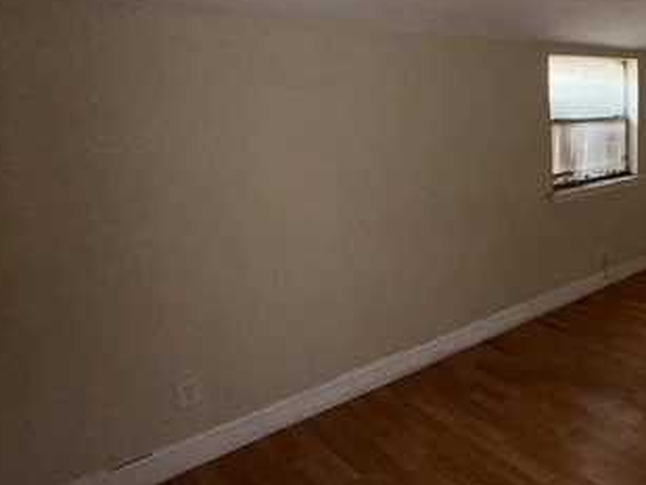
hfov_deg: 49.5
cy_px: 220
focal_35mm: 29
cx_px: 654
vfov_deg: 48.2
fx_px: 541
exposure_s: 1/60
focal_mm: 2.22
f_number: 2.2
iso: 160
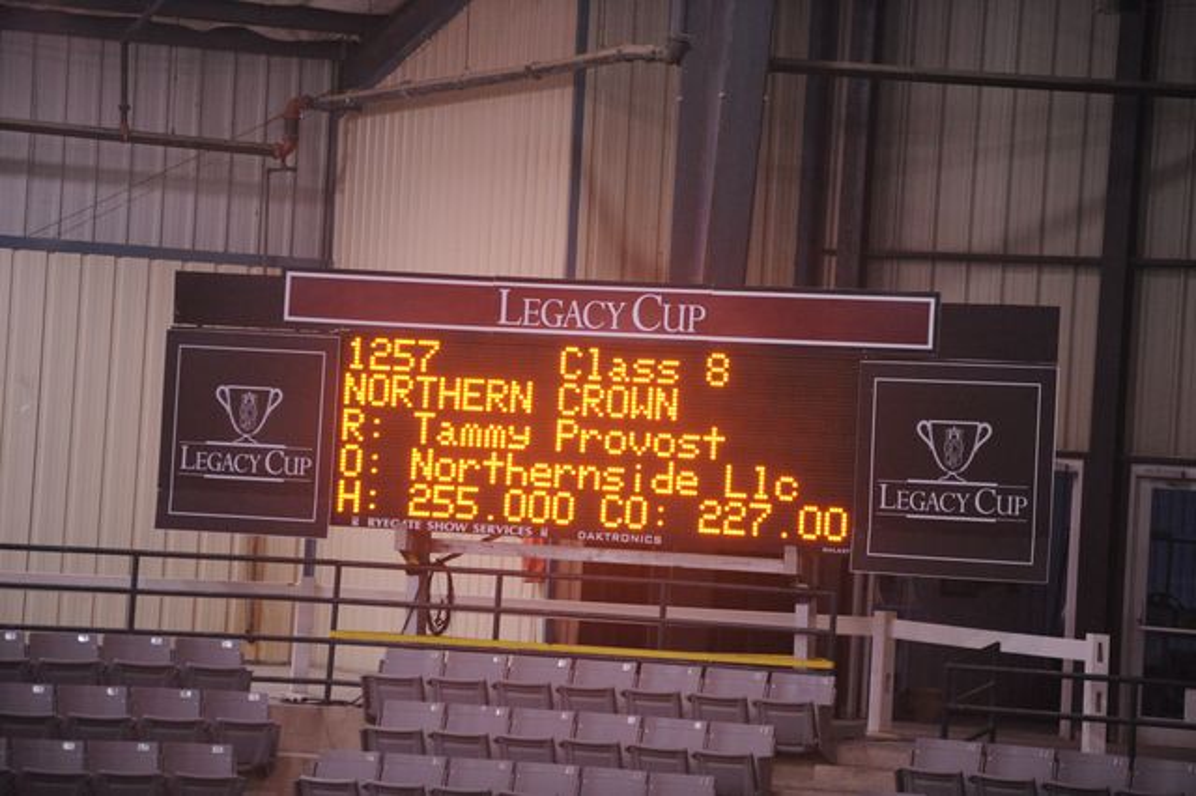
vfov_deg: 6.9
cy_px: 398
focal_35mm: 200
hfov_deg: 10.3
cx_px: 598
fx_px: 6641
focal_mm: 200
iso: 5000
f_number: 2.8
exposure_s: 1/400
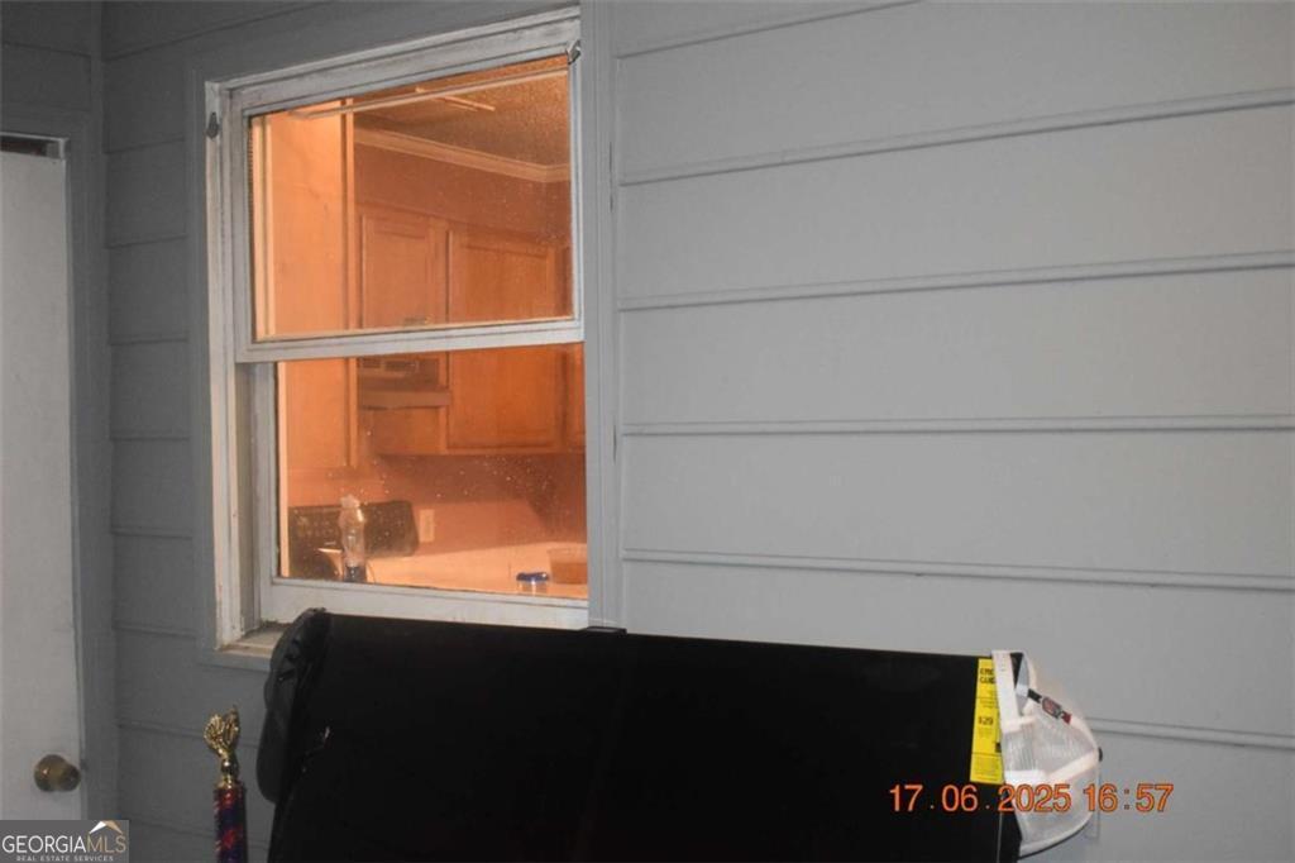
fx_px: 1456
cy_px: 432
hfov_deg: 47.9
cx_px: 648
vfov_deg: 33.0
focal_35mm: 40
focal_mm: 27
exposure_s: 1/60
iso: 2500
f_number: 4
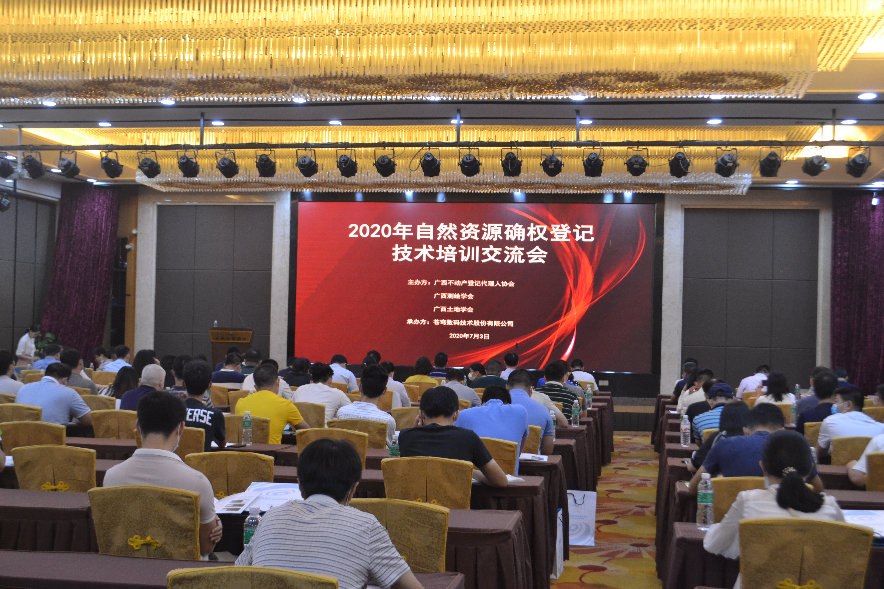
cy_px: 294
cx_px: 442
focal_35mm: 48
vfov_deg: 28.1
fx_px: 1179
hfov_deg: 41.1
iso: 1600
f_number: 4.8
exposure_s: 1/40
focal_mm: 32
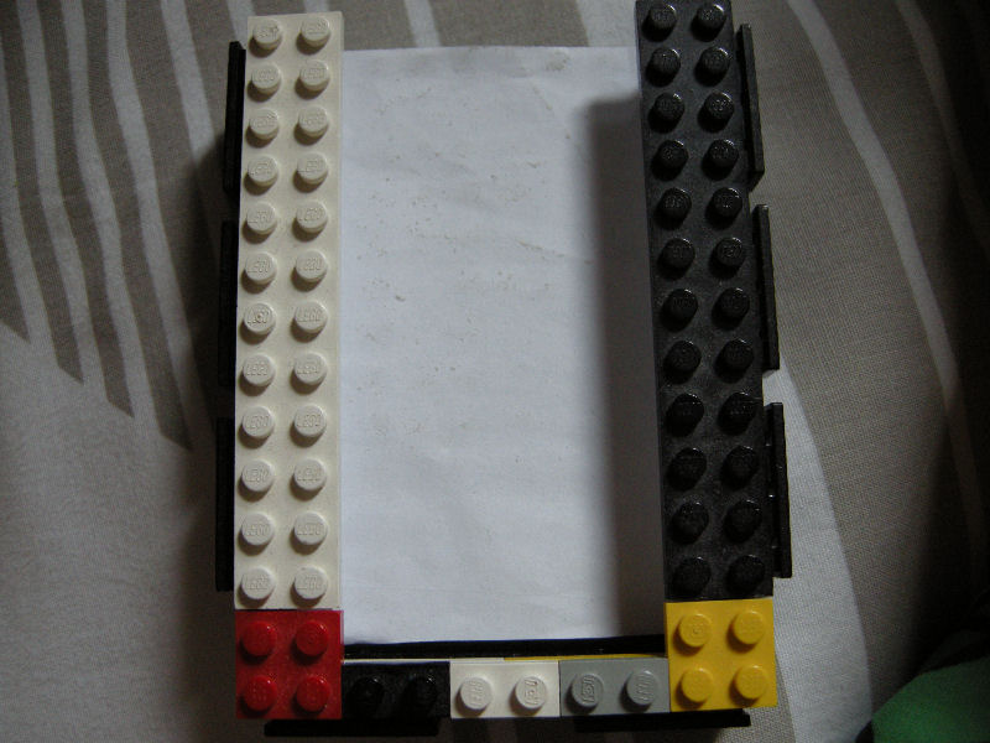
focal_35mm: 35
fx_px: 1001
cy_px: 372
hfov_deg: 52.6
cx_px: 495
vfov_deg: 40.7
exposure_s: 1/66
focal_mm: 7.5
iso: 233
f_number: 2.7
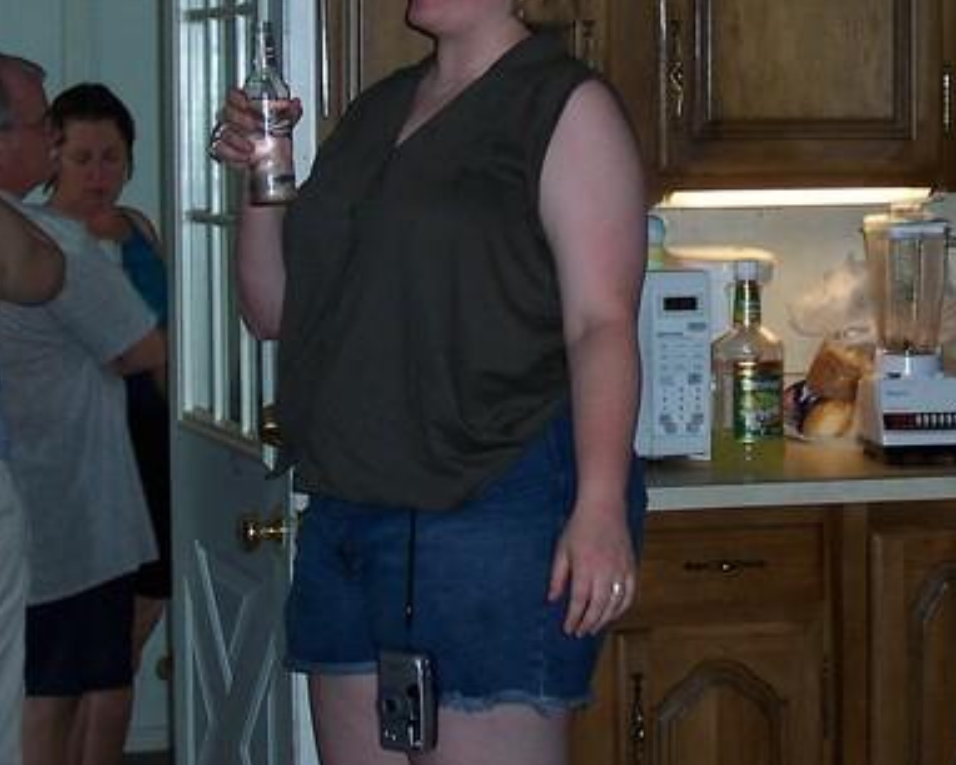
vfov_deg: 13.3
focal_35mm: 116
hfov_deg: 16.4
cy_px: 180
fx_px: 3284
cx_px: 783
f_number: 4
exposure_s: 1/90
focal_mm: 10.8
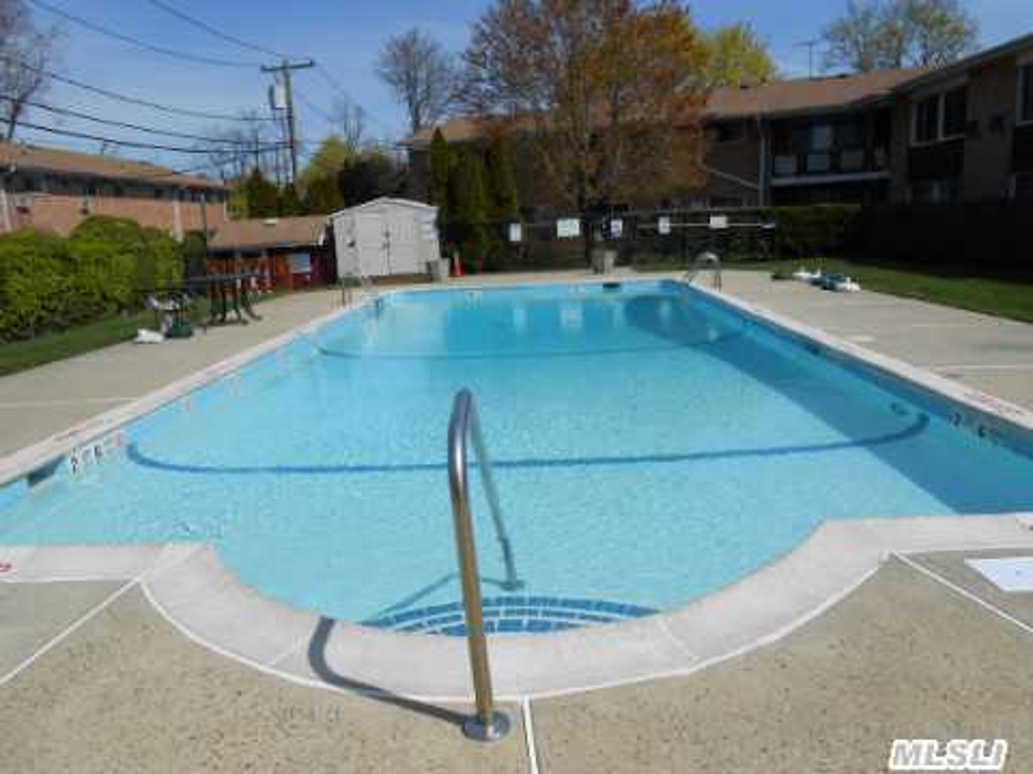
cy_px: 387
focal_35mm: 26
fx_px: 776
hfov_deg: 67.3
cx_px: 516
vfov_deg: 53.1
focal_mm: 4.6
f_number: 3.5
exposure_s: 1/1500
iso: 80
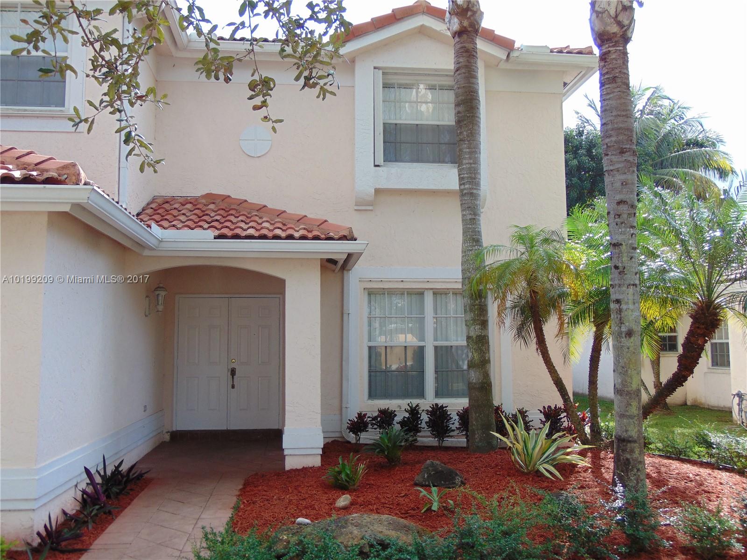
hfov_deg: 55.4
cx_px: 374
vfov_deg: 42.9
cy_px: 280
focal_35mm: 33
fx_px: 712
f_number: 3.2
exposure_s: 1/320
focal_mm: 5.8
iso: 80
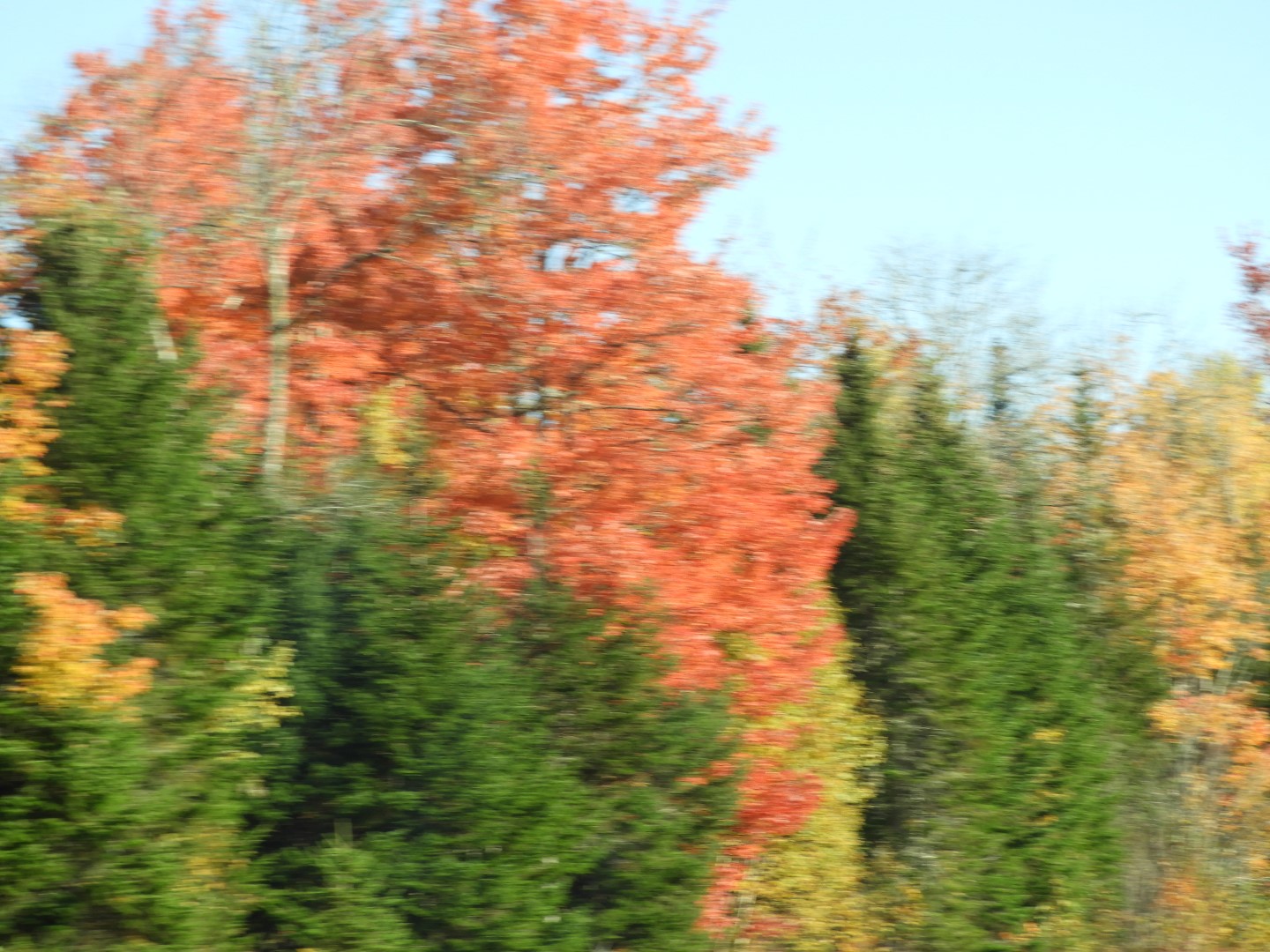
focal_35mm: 135
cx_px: 635
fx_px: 4953
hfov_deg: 14.6
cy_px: 476
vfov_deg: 11.0
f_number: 5
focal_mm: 24.2
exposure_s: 1/160
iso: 100
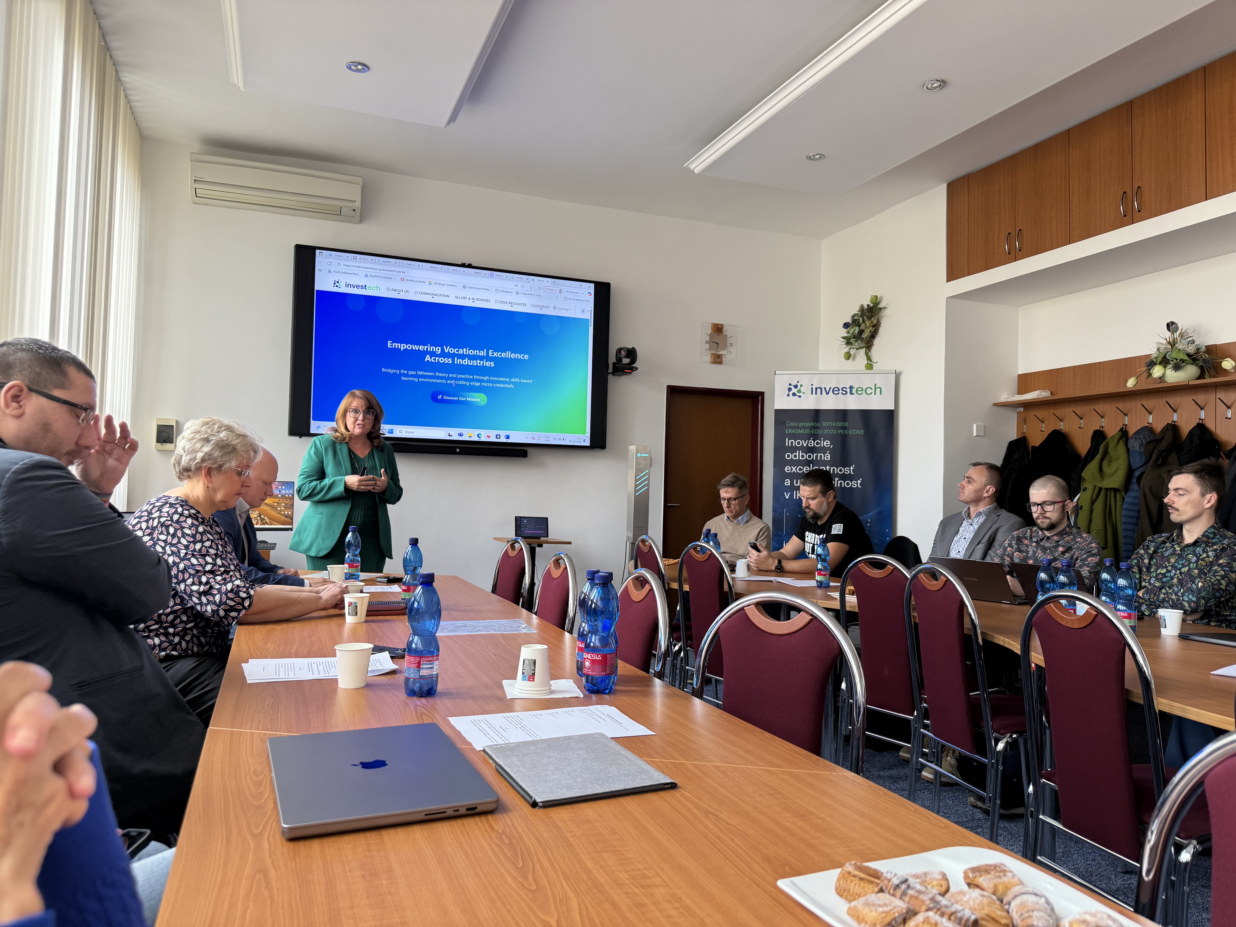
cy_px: 464
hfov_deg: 71.6
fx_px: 857
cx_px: 618
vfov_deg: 56.8
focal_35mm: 24
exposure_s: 1/120
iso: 125
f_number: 1.78
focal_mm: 6.76
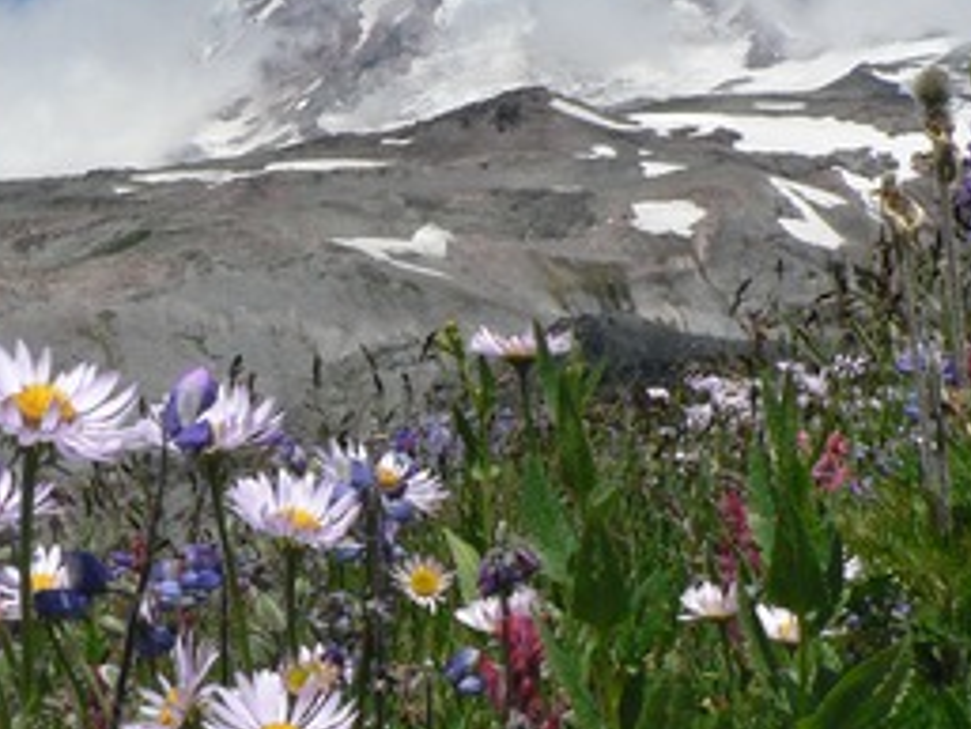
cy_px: 414
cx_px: 344
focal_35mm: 70
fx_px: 1964
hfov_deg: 27.6
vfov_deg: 21.0
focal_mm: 6
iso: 200
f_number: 8
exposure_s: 1/1600
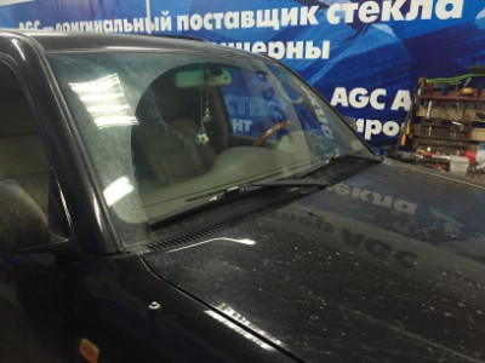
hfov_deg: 61.7
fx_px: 406
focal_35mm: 29
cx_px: 242
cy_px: 182
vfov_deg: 48.2
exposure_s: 1/33
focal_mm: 4.15
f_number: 2.2
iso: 200
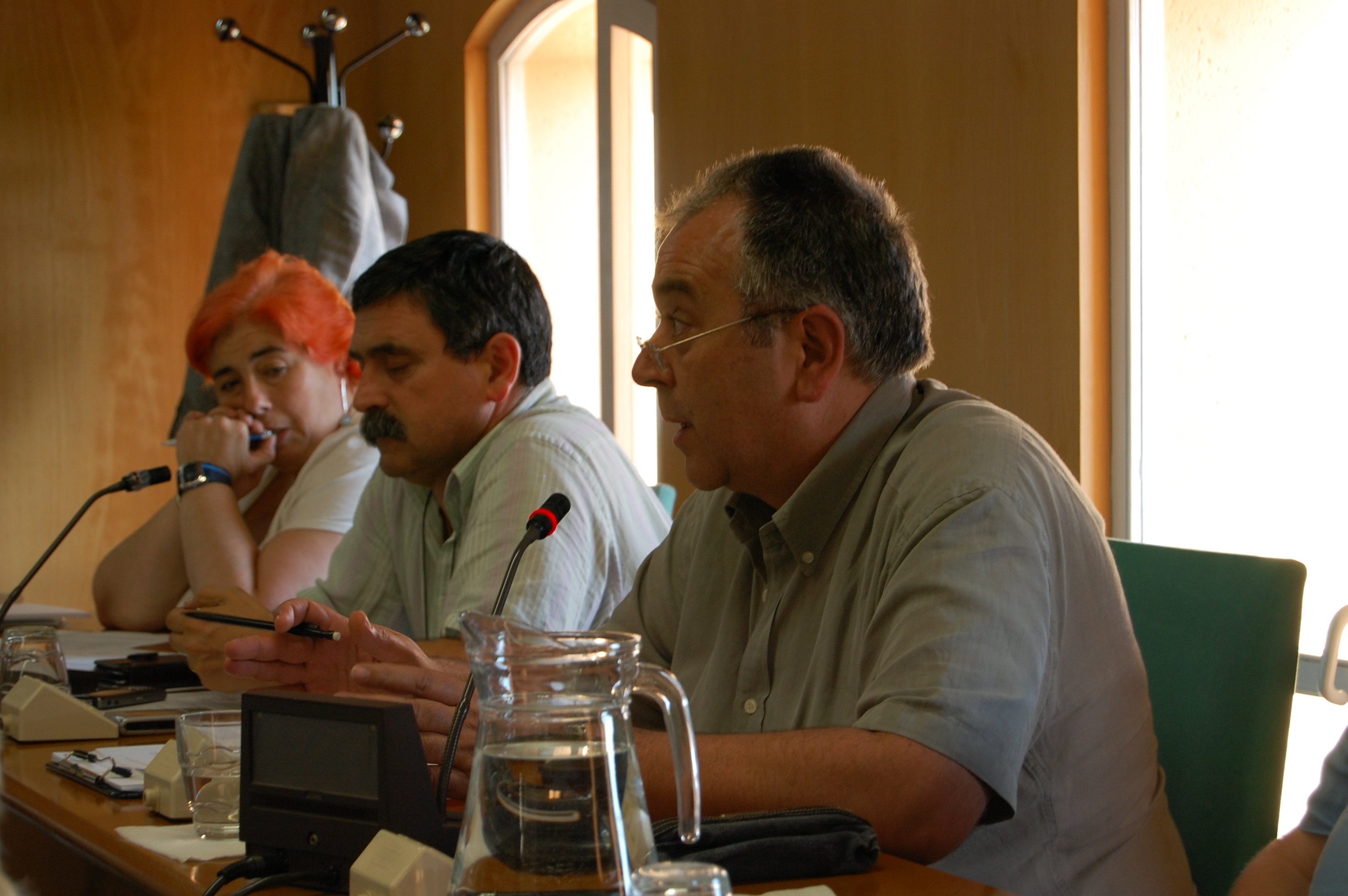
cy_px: 448
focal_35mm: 82
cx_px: 674
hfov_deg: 24.6
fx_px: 3086
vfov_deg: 16.5
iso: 400
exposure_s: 1/40
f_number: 5.6
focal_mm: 55
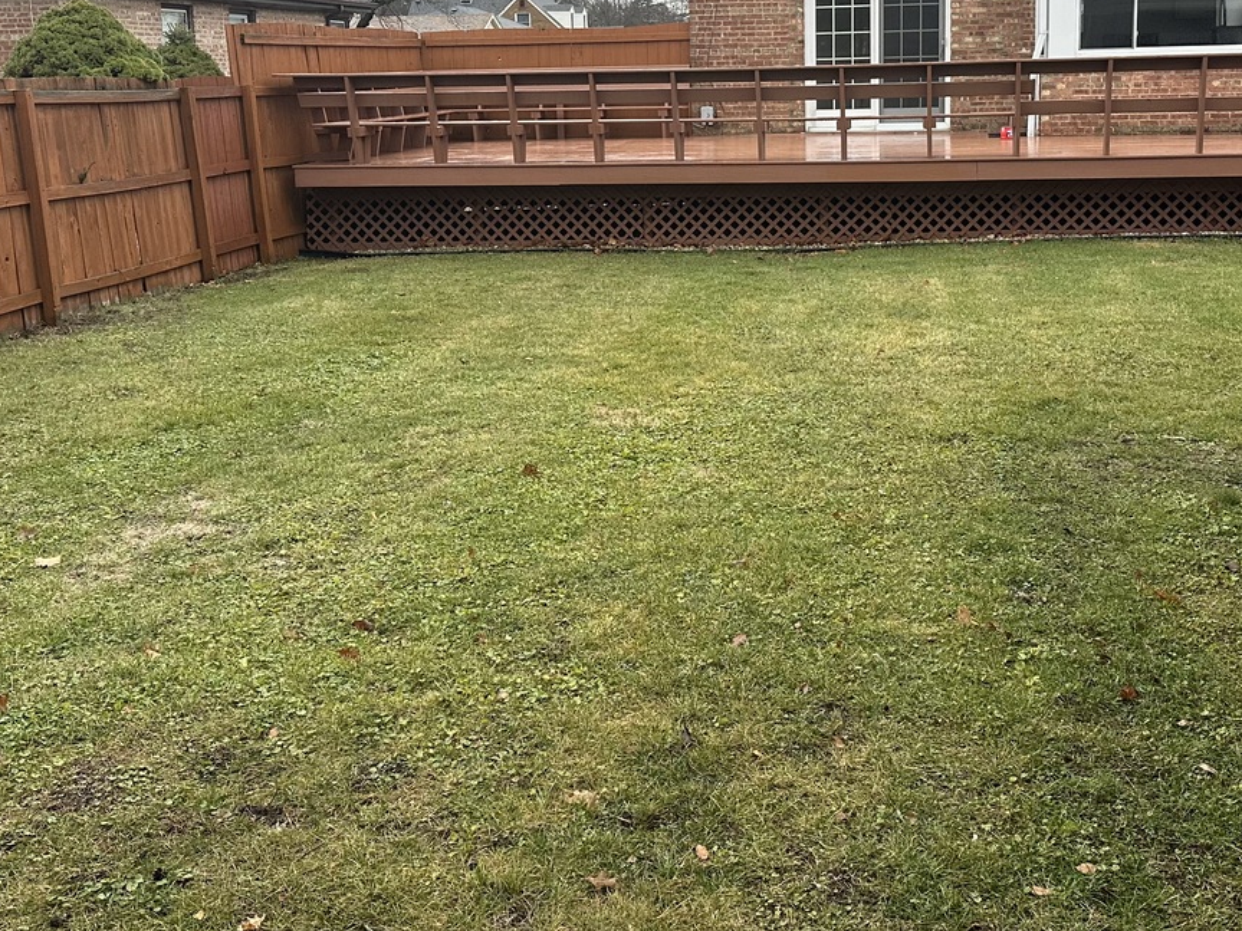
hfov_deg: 46.6
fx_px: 1435
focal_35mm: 40
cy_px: 237
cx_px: 716
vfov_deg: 35.2
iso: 160
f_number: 1.78
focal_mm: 6.86
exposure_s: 1/121
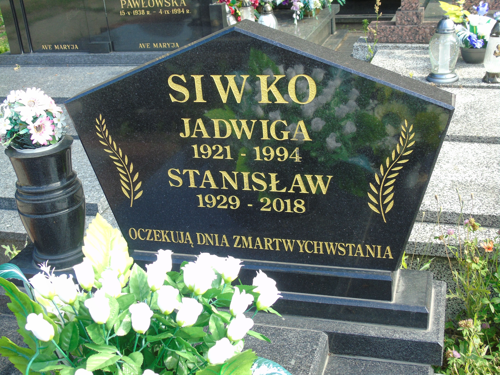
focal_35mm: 46
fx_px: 664
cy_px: 188
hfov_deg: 41.2
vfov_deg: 31.5
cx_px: 250
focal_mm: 8.2
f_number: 4.1
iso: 80
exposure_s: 1/80
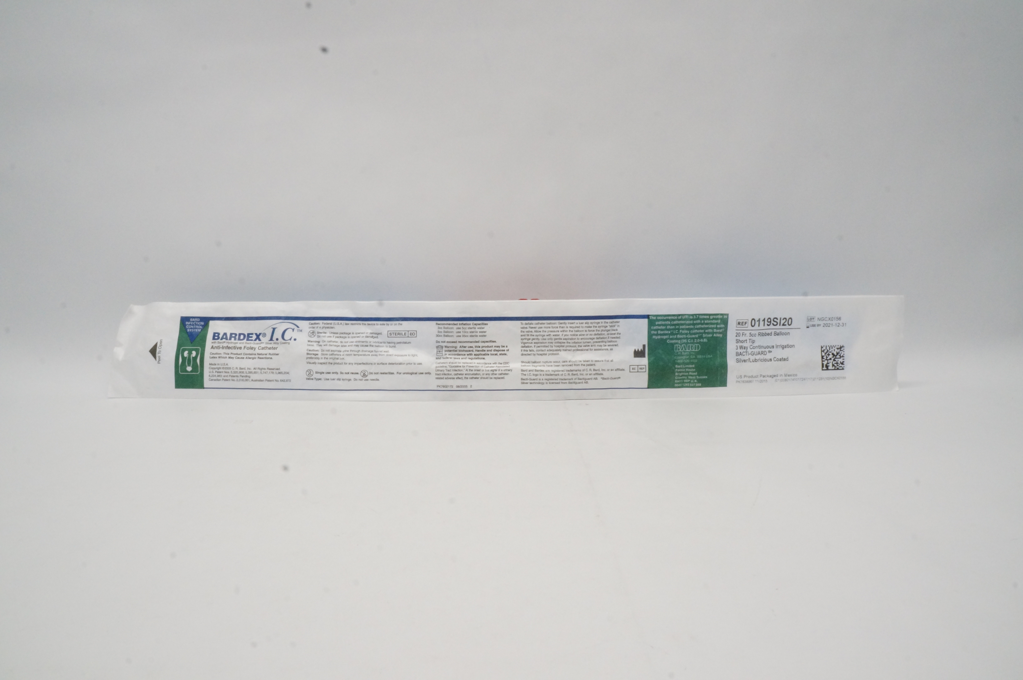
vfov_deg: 47.8
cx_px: 512
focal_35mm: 27
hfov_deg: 67.4
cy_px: 340
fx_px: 766
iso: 1600
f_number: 22
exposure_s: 1/20
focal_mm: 18
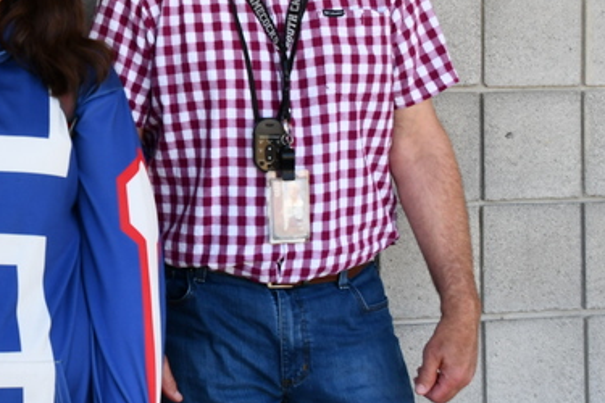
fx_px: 1378
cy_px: 36
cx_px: -74
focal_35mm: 82
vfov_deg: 16.4
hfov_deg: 23.2
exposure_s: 1/250
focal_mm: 20
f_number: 5.6
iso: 320
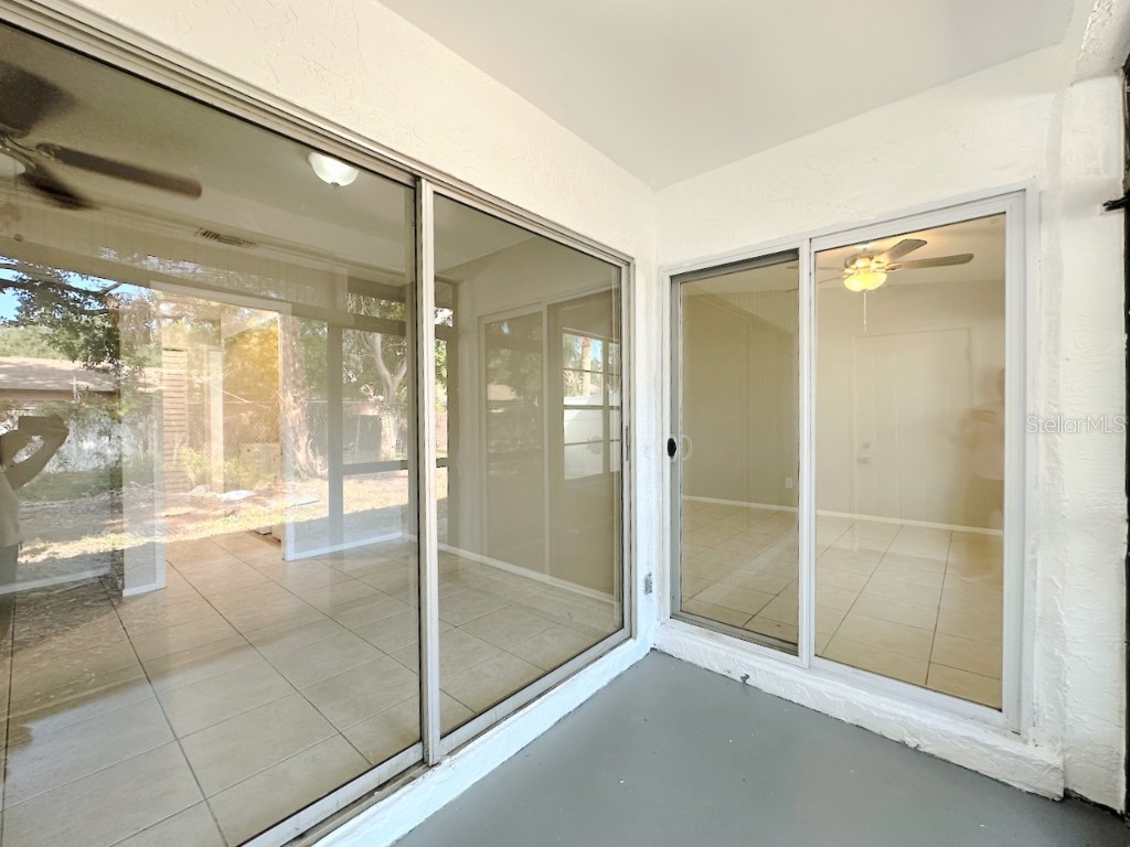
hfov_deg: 102.1
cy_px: 424
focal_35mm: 14
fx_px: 457
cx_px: 565
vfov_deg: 85.7
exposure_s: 1/99
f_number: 2.2
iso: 125
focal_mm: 2.22
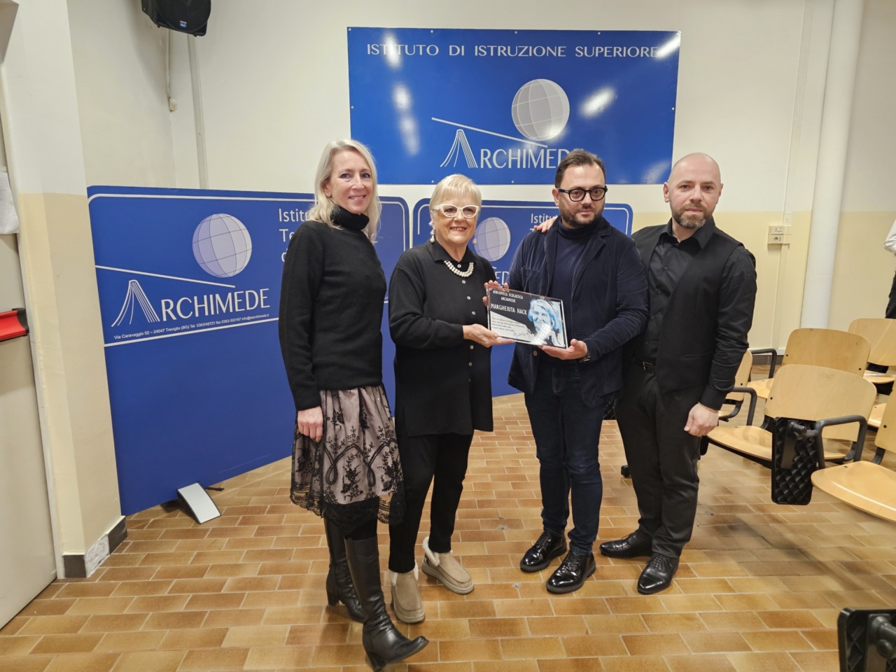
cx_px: 448
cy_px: 336
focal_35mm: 23
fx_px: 595
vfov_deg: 58.9
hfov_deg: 73.9
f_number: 1.7
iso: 800
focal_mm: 6.3
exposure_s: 1/100
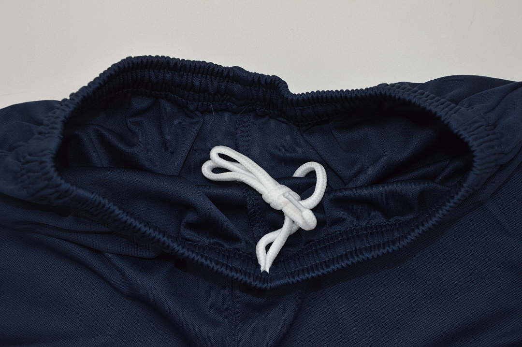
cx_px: 261
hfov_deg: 37.9
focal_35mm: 52
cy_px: 174
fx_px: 761
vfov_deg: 25.7
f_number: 8
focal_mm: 35
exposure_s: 1/200
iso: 400
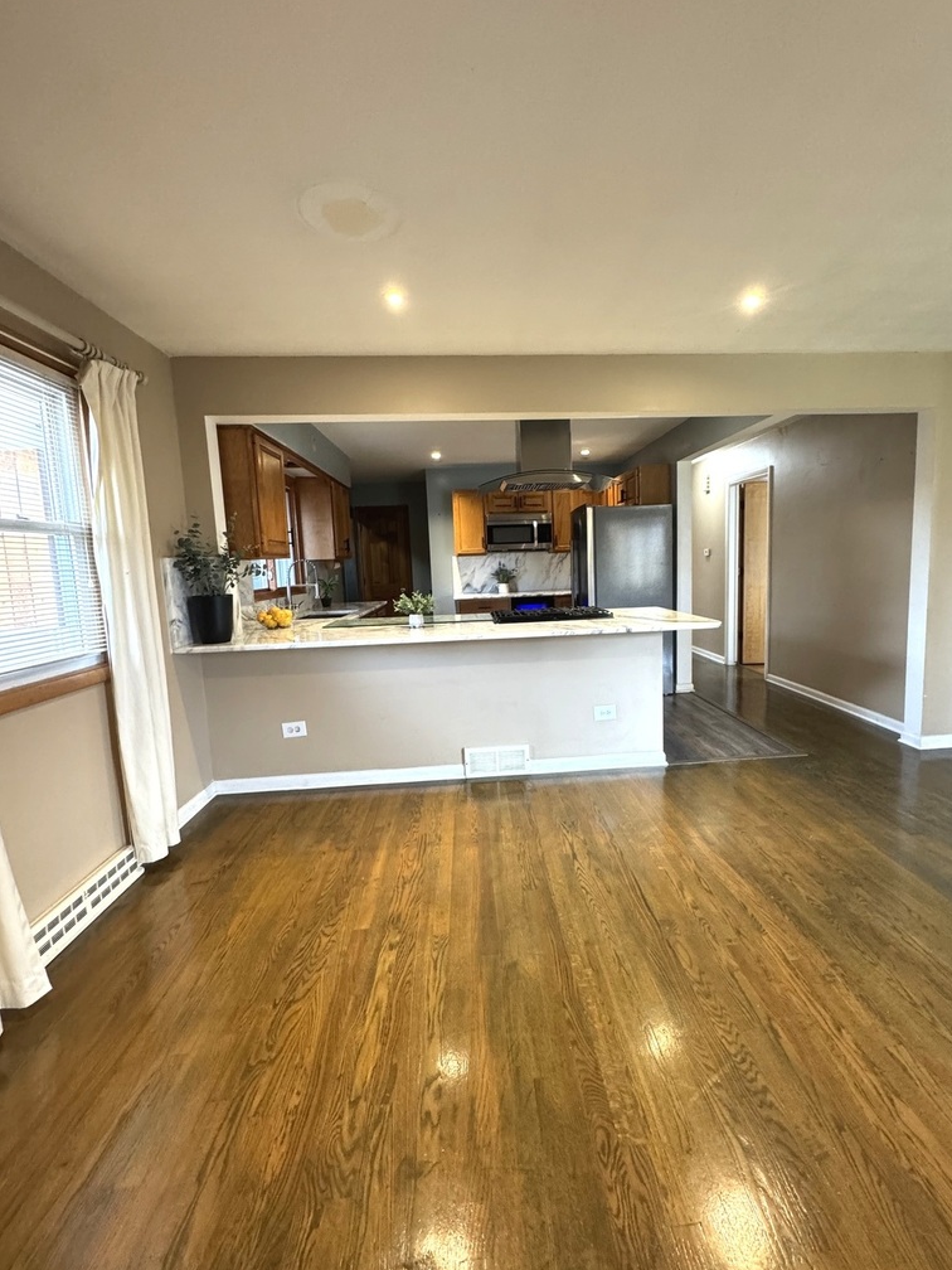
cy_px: 622
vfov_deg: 98.2
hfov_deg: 81.6
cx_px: 507
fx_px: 550
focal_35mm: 15
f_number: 2.2
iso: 400
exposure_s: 1/60
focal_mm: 2.22
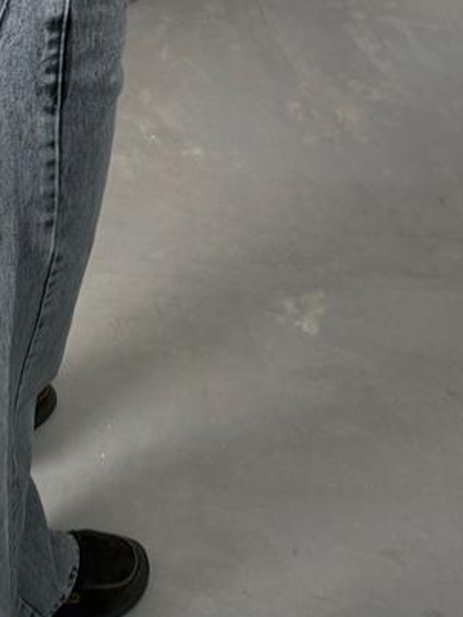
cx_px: 33
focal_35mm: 56
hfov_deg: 25.2
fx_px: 999
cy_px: 277
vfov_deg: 34.3
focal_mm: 6.76
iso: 200
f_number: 1.78
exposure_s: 1/121
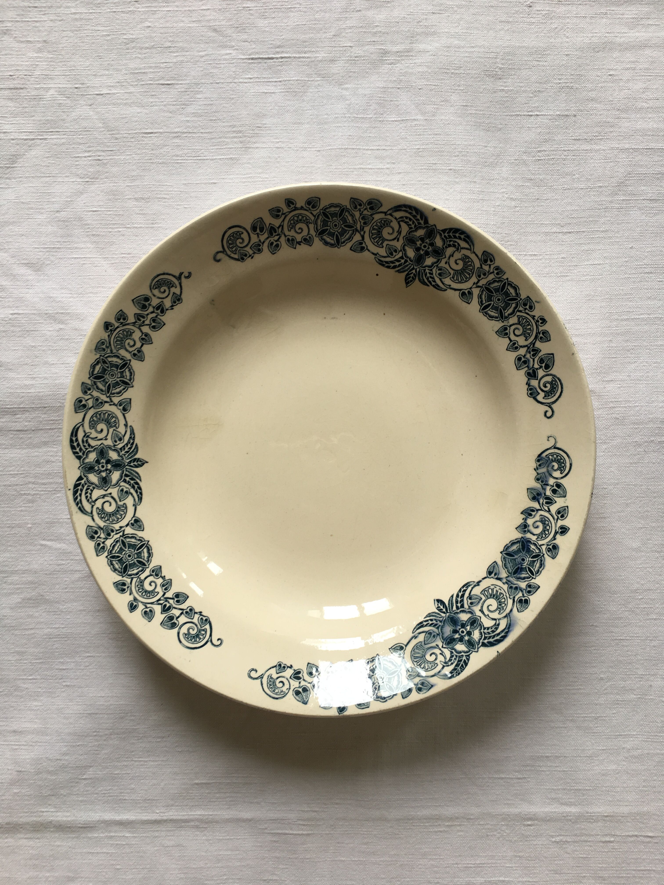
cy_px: 442
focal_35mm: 29
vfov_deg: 61.7
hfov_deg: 48.2
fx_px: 742
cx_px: 332
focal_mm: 4.15
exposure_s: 1/50
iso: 25
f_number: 2.2
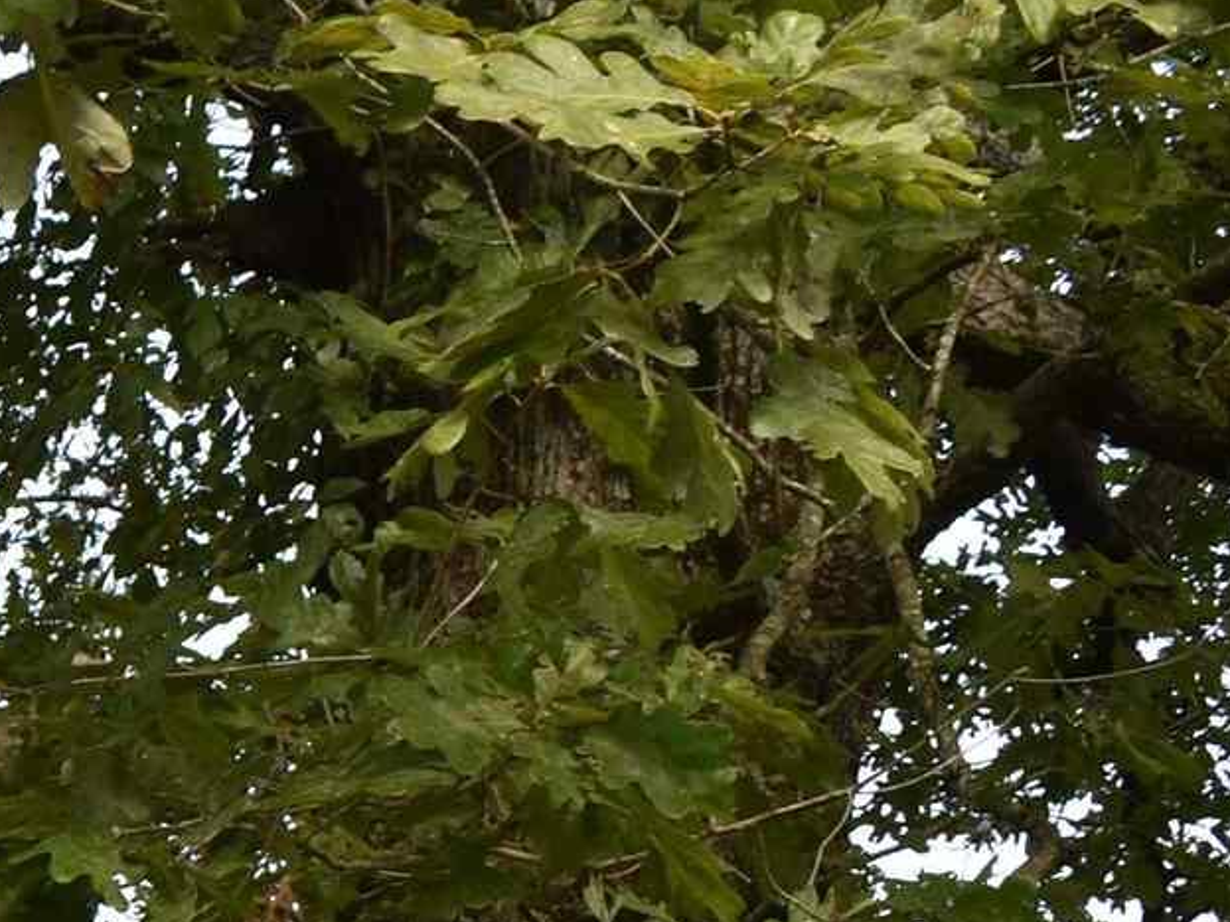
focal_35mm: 128
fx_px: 4547
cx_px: -1066
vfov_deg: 11.2
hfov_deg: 13.6
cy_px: 1343
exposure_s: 1/250
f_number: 6.3
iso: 200
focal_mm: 18
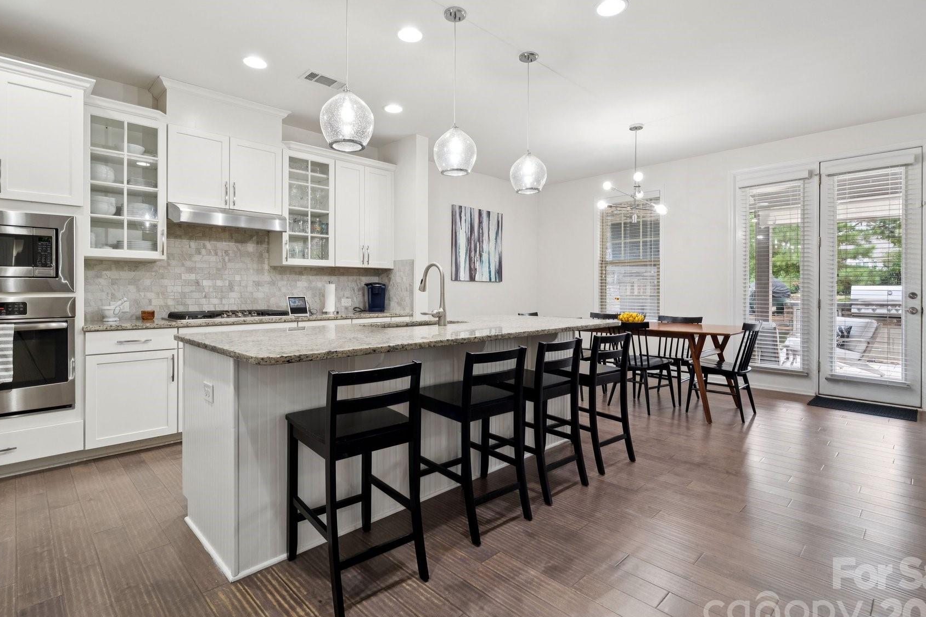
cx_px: 452
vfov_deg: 70.3
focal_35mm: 17
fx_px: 437
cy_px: 286
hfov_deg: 93.3
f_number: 7.1
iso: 160
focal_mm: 14
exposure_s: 1/10
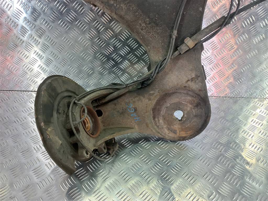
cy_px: 100
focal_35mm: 25
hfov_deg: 69.4
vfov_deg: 54.9
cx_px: 134
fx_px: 194
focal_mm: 4.6
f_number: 1.8
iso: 80
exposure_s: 1/50
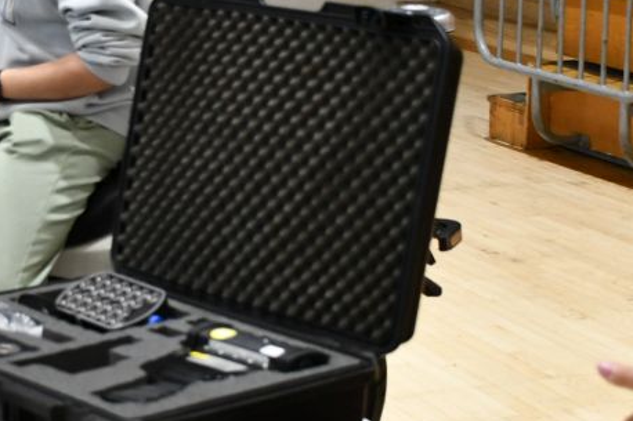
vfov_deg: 12.8
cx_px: 191
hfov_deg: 19.0
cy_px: 229
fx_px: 1881
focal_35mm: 107
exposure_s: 1/125
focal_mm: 23
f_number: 3.8
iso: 1100
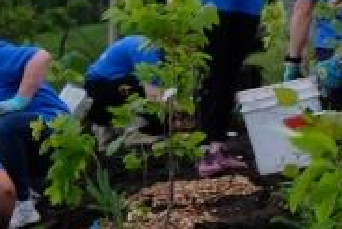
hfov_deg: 5.4
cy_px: 167
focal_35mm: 383
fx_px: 3641
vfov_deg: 3.6
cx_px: -82
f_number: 7.1
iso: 400
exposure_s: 1/140
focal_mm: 46.3
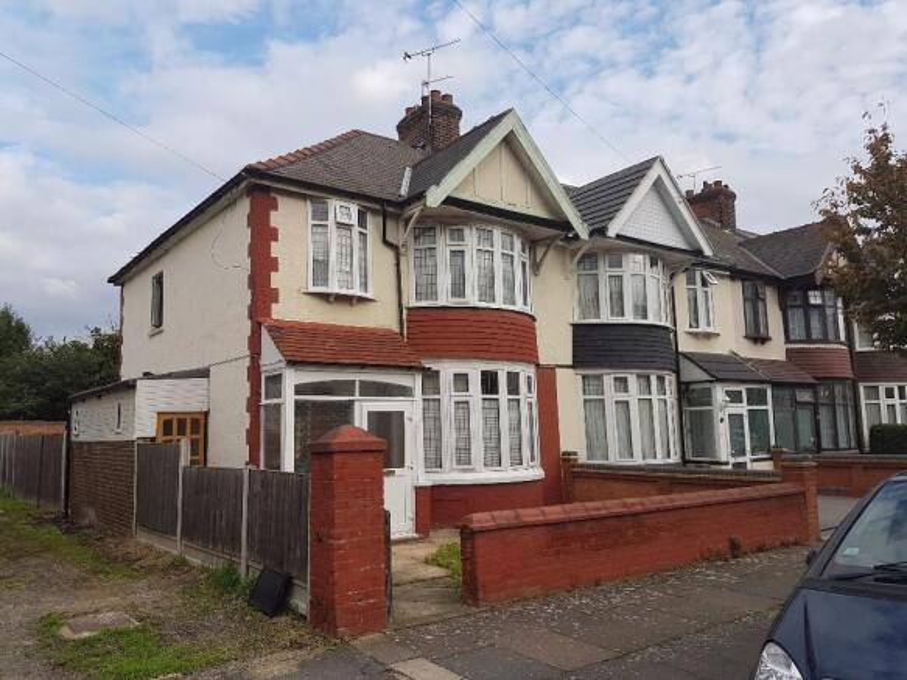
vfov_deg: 53.0
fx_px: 681
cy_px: 340
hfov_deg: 67.3
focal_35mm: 26
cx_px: 454
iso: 40
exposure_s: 1/1244
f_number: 1.7
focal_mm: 4.2
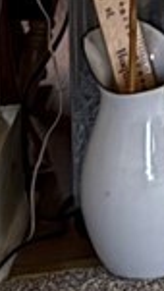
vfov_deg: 6.7
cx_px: 934
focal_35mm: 277
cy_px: -736
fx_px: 2140
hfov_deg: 3.8
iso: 320
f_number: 1.78
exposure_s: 1/60
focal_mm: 6.76
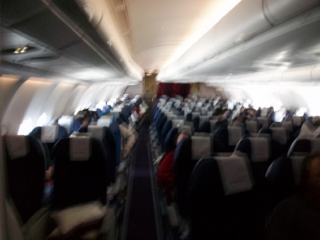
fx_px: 296
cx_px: 160
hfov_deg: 56.8
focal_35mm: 32
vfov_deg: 44.2
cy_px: 120
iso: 160
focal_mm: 5.7
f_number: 2.8
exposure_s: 1/8
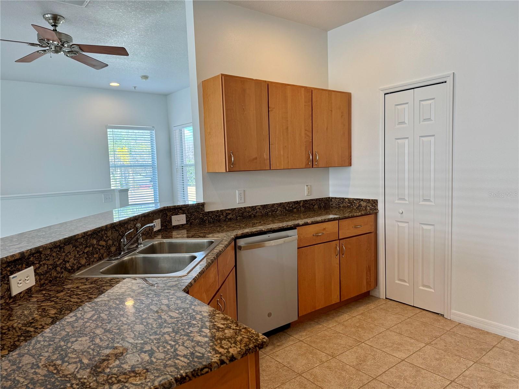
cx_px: 260
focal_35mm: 24
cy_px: 194
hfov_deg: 71.6
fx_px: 360
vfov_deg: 56.8
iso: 100
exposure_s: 1/156
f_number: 1.78
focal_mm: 6.76
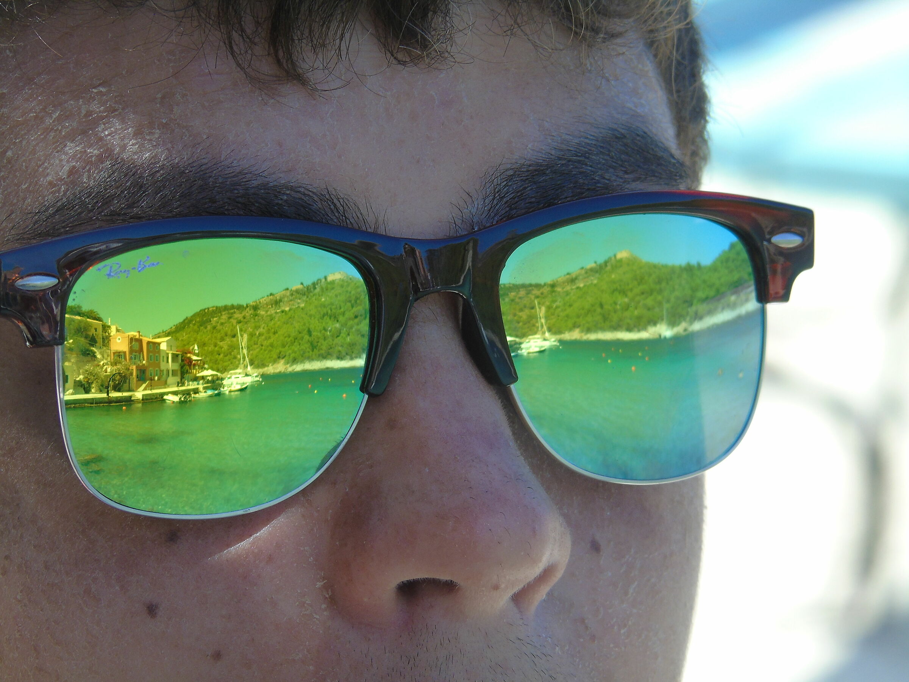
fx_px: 8324
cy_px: 341
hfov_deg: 6.3
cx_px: 454
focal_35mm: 317
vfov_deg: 4.7
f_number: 5.1
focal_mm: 57
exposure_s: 1/125
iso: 100
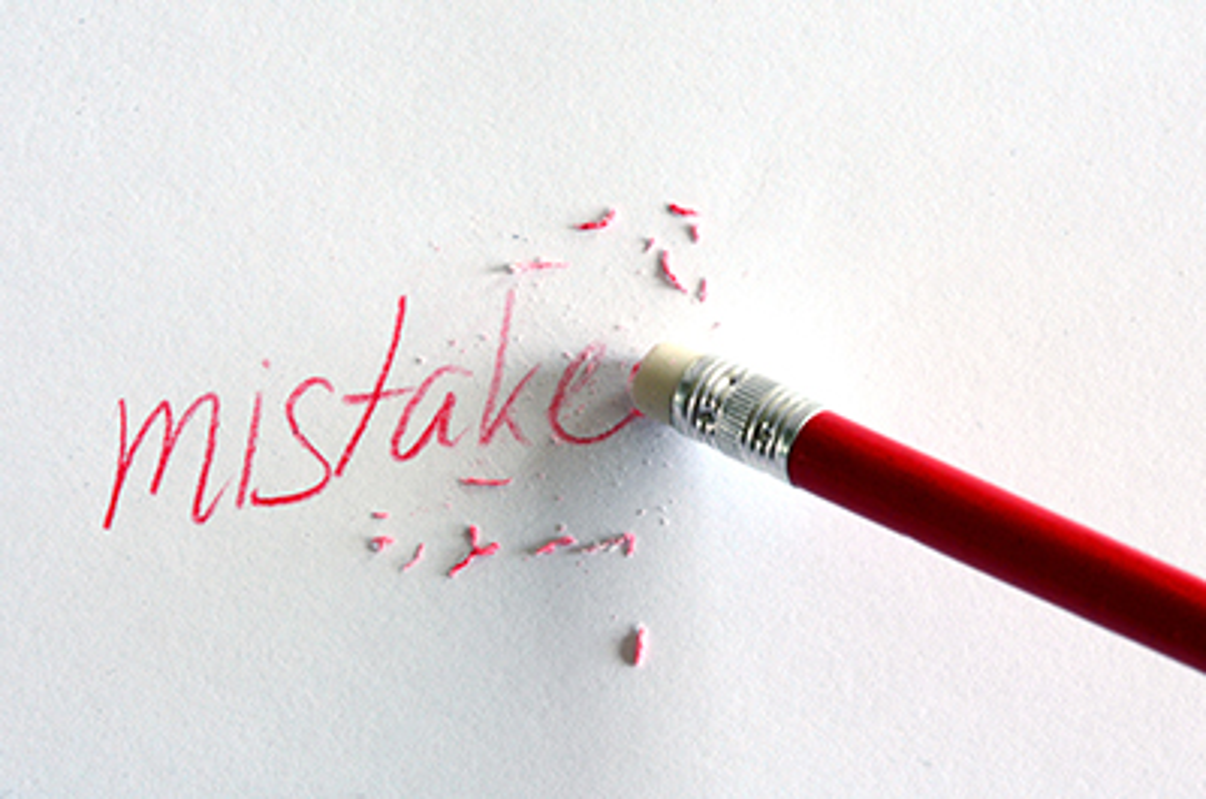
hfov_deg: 15.2
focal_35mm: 135
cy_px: 400
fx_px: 4513
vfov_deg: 10.1
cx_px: 603
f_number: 38
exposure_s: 1/4
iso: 1000
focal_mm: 90
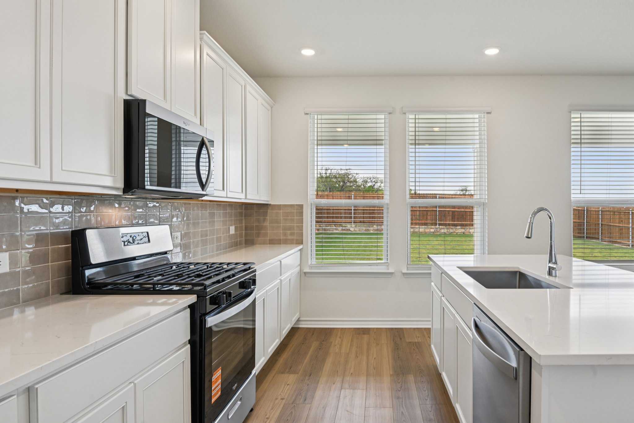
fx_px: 352
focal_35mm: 20
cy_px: 212
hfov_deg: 84.0
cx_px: 317
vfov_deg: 61.9
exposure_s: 1/125
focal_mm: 20
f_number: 8
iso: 400
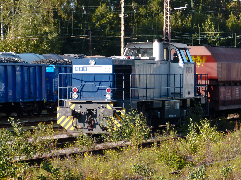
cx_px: 120
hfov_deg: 11.8
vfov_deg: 8.9
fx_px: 1162
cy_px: 90
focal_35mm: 167
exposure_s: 1/320
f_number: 4
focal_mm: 30.1
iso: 160
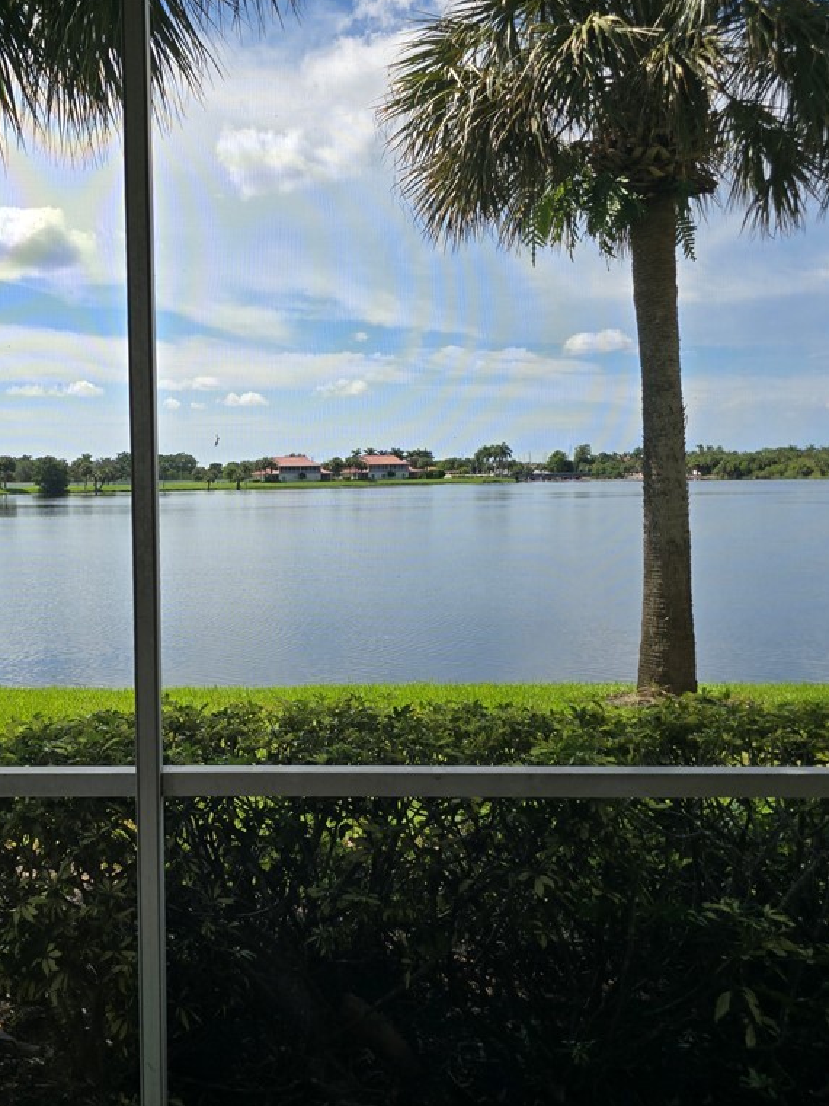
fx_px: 990
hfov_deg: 43.8
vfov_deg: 58.4
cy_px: 554
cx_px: 196
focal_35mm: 31
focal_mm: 6.3
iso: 12
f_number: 1.7
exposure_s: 1/497
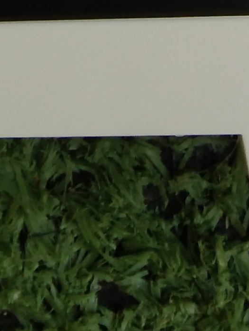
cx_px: 110
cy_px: -543
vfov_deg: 9.4
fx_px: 1716
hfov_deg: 8.3
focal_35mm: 179
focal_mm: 3.65
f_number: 2.2
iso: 128
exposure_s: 1/100
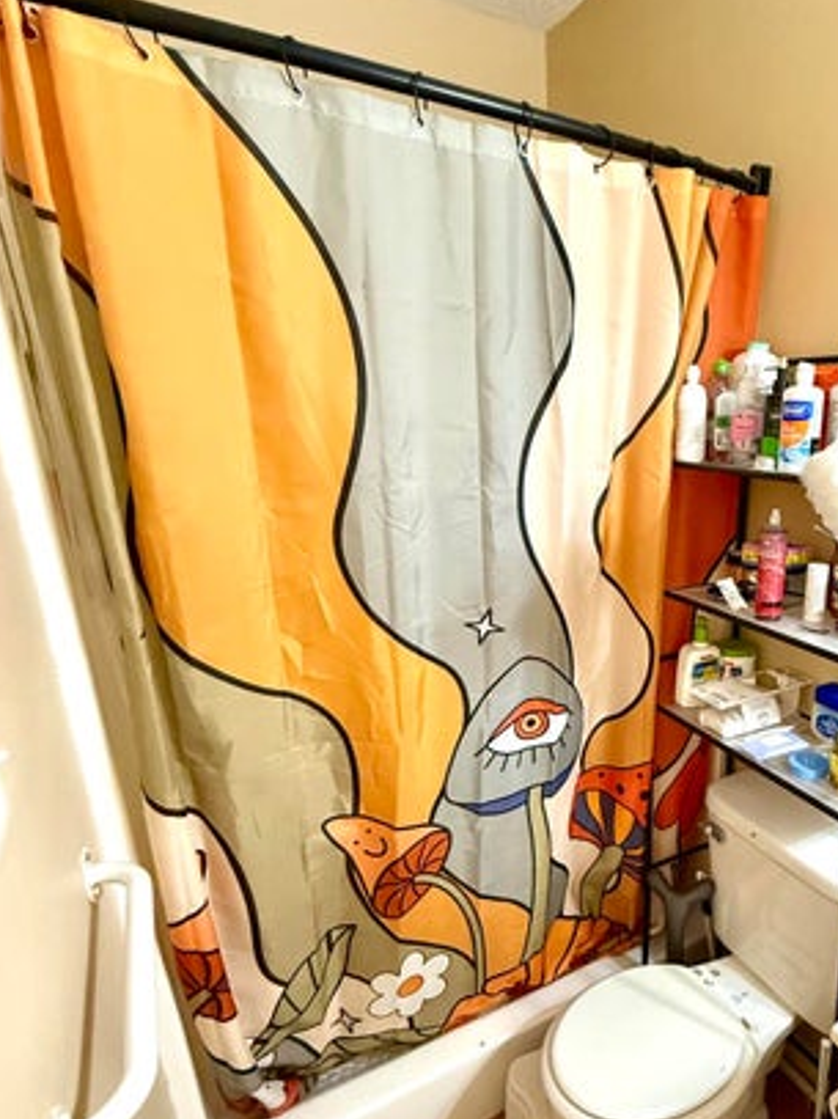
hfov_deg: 57.2
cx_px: 654
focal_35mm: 22
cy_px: 641
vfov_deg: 76.0
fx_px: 710
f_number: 2.2
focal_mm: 2.22
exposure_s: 1/60
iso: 640
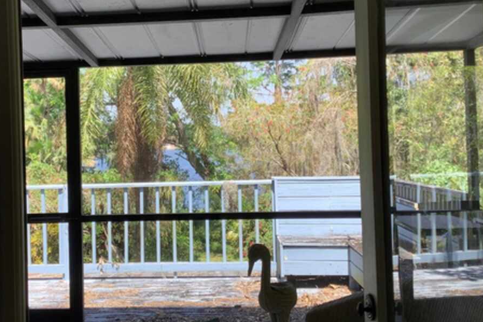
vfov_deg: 29.2
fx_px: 617
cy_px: 135
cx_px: 160
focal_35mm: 46
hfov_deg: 42.2
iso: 25
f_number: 2.4
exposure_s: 1/157
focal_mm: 3.3
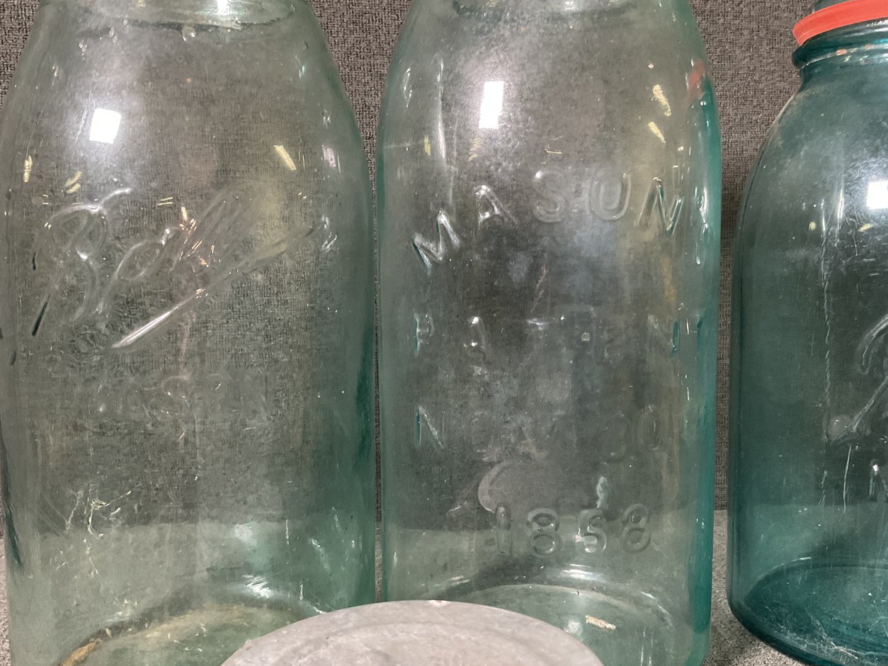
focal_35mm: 35
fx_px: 898
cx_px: 455
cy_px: 344
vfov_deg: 40.7
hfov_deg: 52.6
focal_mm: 3
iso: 200
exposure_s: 1/60
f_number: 1.8
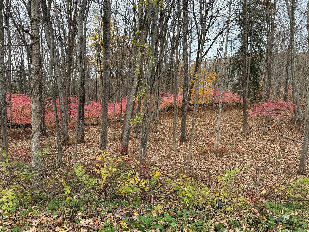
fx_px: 223
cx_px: 159
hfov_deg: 69.4
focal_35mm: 25
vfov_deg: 54.9
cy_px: 116
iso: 80
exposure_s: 1/232
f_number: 1.78
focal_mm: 6.76
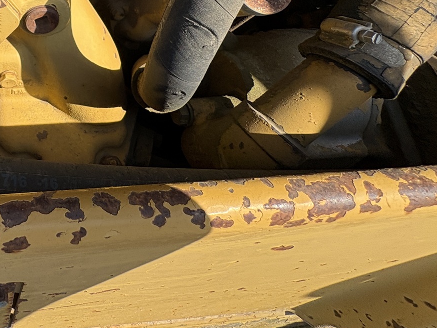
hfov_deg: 51.0
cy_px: 0
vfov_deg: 41.8
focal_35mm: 29
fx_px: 366
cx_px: 10
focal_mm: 2.22
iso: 50
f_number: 2.2
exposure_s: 1/1143
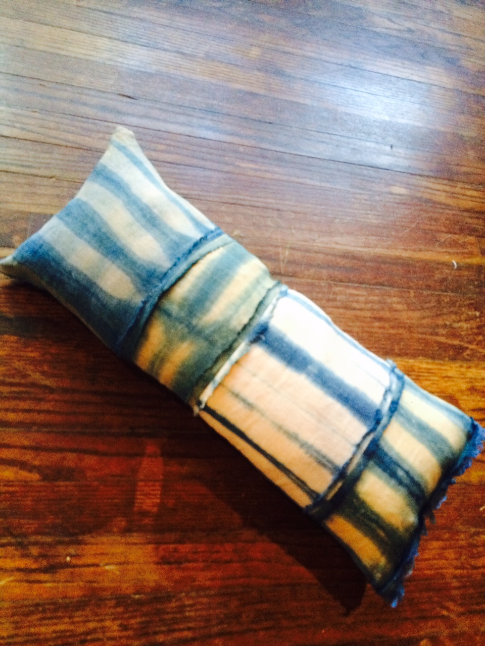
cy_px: 323
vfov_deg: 60.0
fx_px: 560
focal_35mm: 30
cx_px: 242
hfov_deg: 46.8
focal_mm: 4.12
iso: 320
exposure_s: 1/15
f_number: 2.2
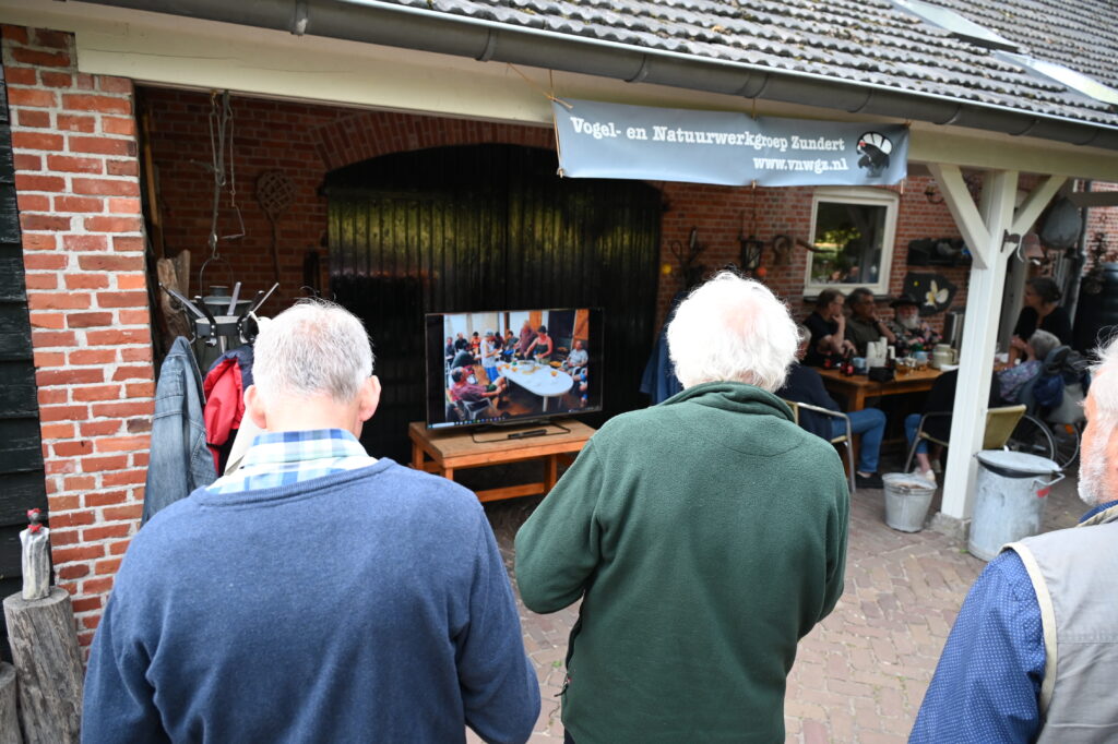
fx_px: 745
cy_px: 372
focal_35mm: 24
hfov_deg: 73.8
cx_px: 559
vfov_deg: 53.1
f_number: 4
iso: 900
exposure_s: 1/125
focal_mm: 24
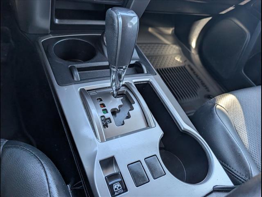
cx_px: 131
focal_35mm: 24
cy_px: 98
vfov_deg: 56.8
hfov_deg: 71.6
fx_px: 182
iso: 36
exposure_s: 1/42.6
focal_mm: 6.9
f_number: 1.68
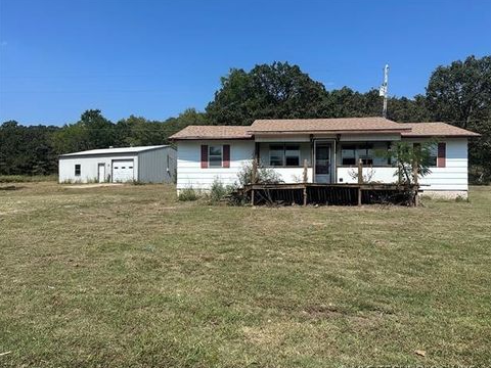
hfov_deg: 69.4
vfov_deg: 54.9
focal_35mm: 25
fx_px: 355
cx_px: 255
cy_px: 187
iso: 80
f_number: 1.78
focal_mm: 6.86
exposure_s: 1/5000
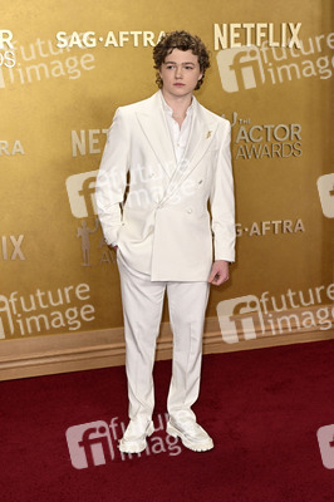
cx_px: 167
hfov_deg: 27.5
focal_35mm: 49
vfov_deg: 40.4
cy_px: 251
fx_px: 683
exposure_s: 1/320
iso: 2500
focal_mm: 49
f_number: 5.6
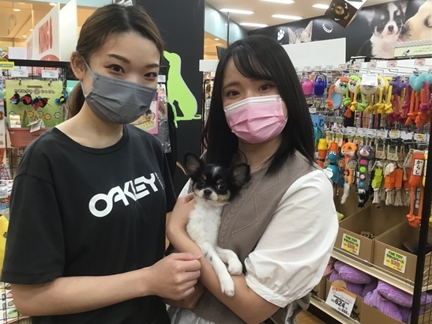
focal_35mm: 34
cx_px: 196
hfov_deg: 53.9
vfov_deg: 41.8
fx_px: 424
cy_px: 156
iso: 80
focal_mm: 3.3
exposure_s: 1/33
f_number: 2.4
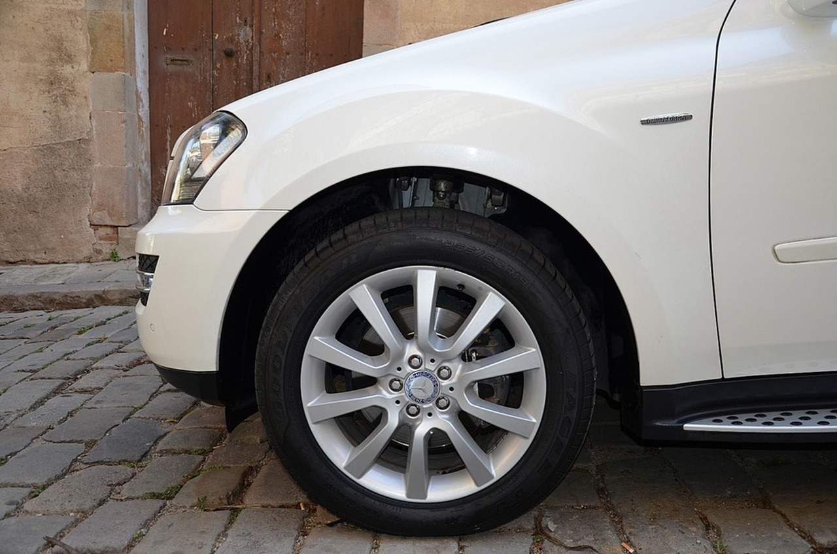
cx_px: 418
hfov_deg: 59.6
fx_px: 731
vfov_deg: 41.5
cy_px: 277
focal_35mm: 32
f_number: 3.8
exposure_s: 1/200
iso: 200
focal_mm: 21
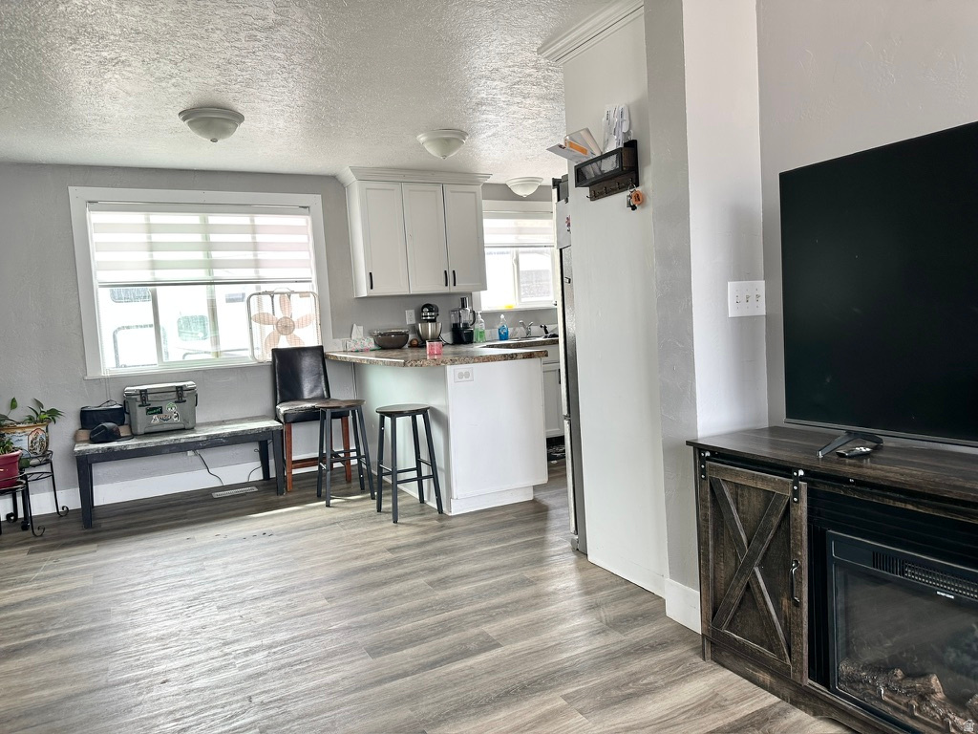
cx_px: 489
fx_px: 678
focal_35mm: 24
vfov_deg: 56.8
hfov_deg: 71.6
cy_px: 367
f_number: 1.78
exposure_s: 1/121
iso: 64
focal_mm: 6.86
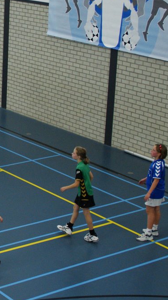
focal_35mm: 79
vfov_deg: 26.9
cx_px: -77
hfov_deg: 14.3
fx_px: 627
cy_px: 137
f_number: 4
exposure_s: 1/200
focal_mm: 28
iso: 800
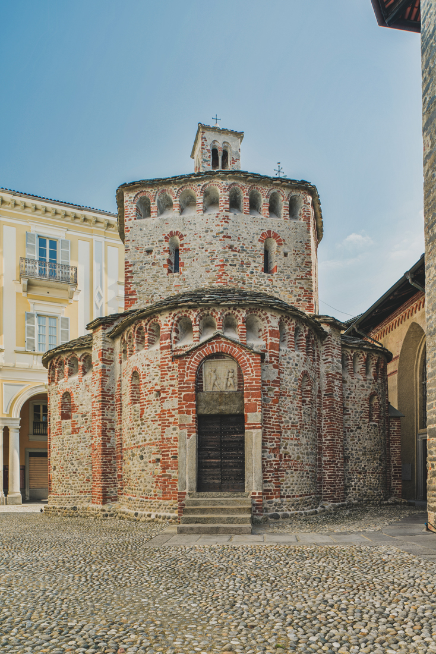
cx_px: 218
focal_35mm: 24
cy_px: 327
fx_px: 436
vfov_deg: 73.7
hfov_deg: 53.2
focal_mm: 24
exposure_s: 1/20
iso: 100
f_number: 11
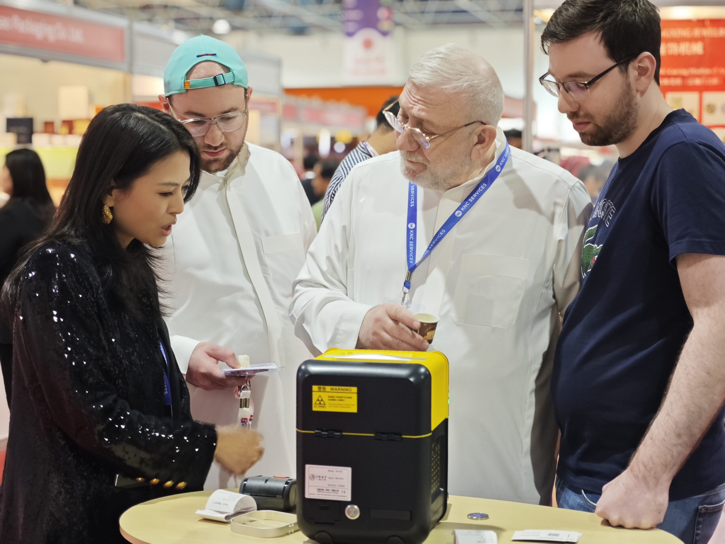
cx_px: 362
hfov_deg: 29.0
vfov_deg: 21.9
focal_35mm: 67
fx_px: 1403
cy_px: 272
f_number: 2
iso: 640
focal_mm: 10.1
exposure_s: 1/40
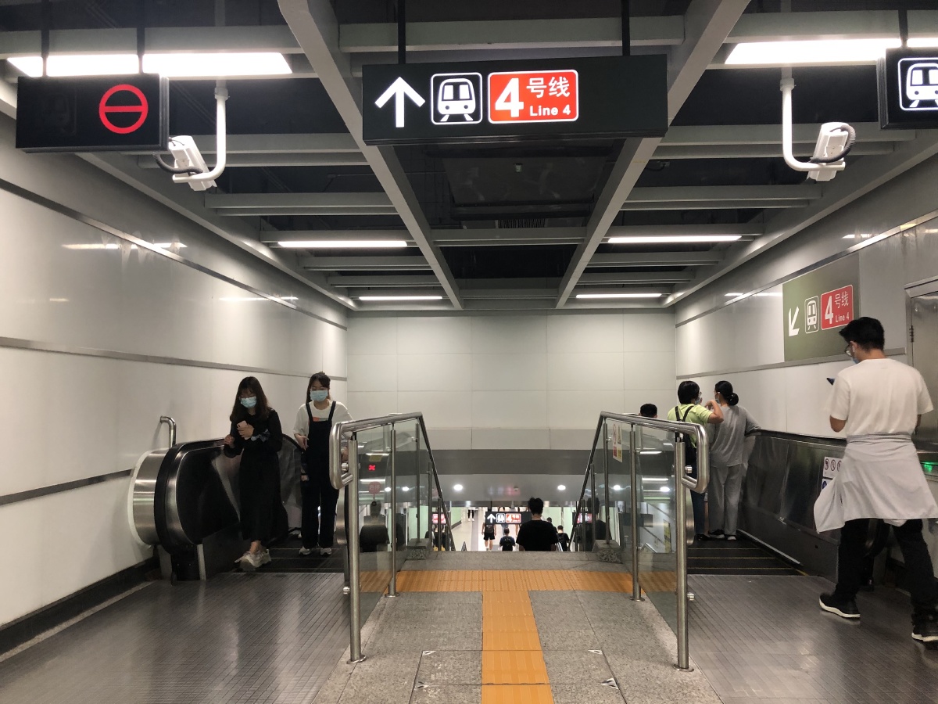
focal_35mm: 28
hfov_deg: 63.4
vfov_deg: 49.7
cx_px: 469
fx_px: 759
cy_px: 352
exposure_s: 1/15
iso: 40
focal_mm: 4
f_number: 1.8
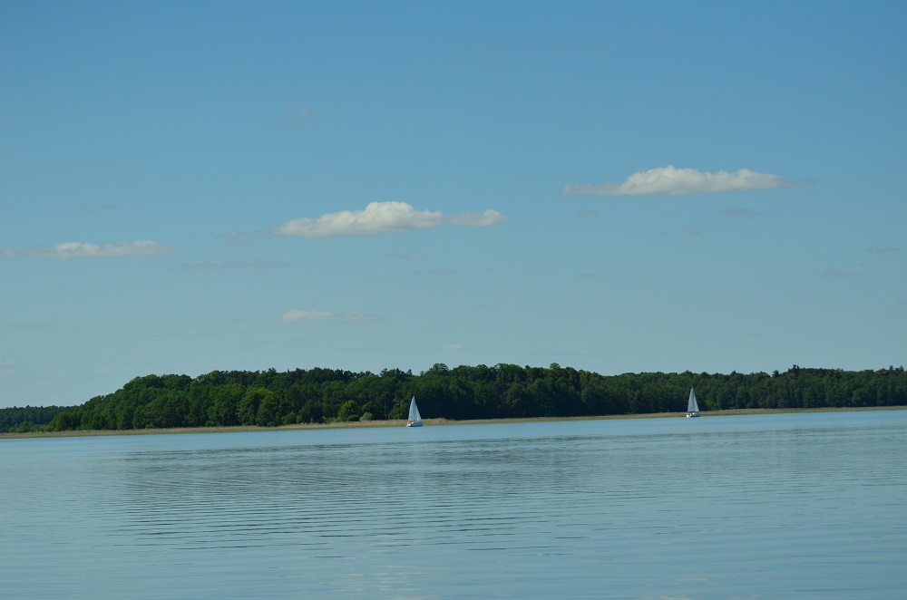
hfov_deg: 17.1
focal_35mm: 120
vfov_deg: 11.4
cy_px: 300
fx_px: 3017
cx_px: 454
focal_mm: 80
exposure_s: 1/8000
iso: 450
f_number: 4.5
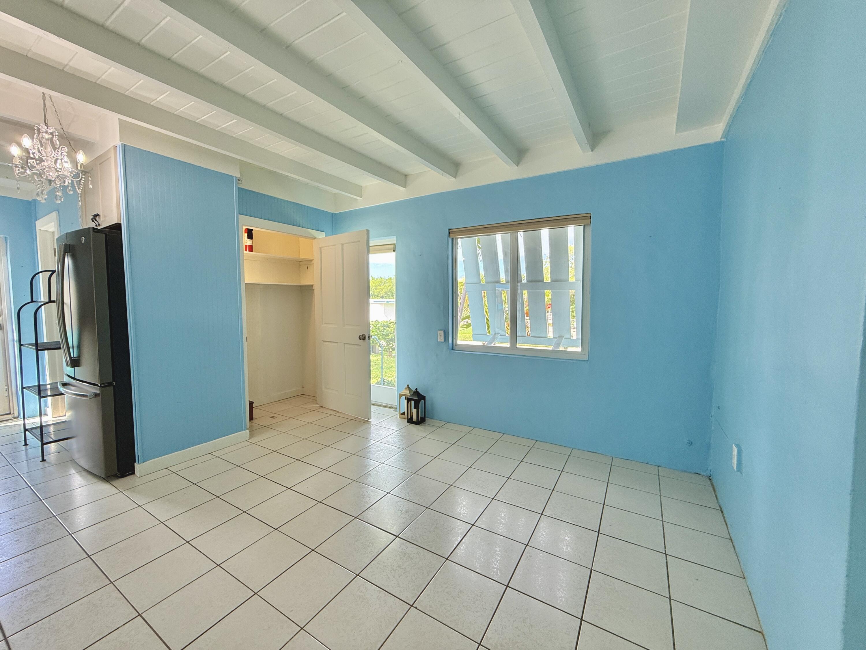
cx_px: 433
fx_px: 350
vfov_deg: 85.7
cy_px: 325
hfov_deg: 102.1
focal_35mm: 14
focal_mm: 2.22
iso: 64
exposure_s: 1/99
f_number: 2.2
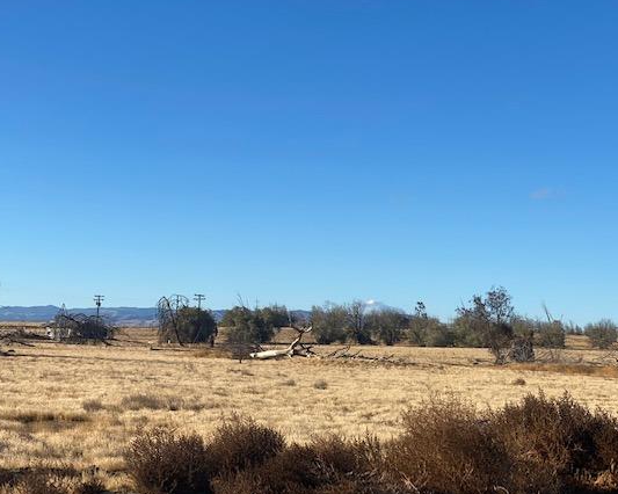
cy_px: 231
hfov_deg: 31.0
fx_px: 1115
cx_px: 325
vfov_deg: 25.0
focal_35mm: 61
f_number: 2
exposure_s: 1/1653
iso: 20
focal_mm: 6
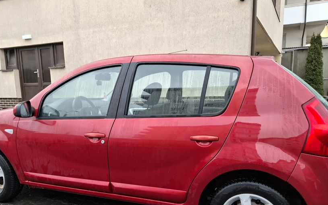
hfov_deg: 62.9
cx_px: 159
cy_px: 137
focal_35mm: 30
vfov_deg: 41.3
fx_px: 268
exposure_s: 1/131
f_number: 1.8
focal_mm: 5.54
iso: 50
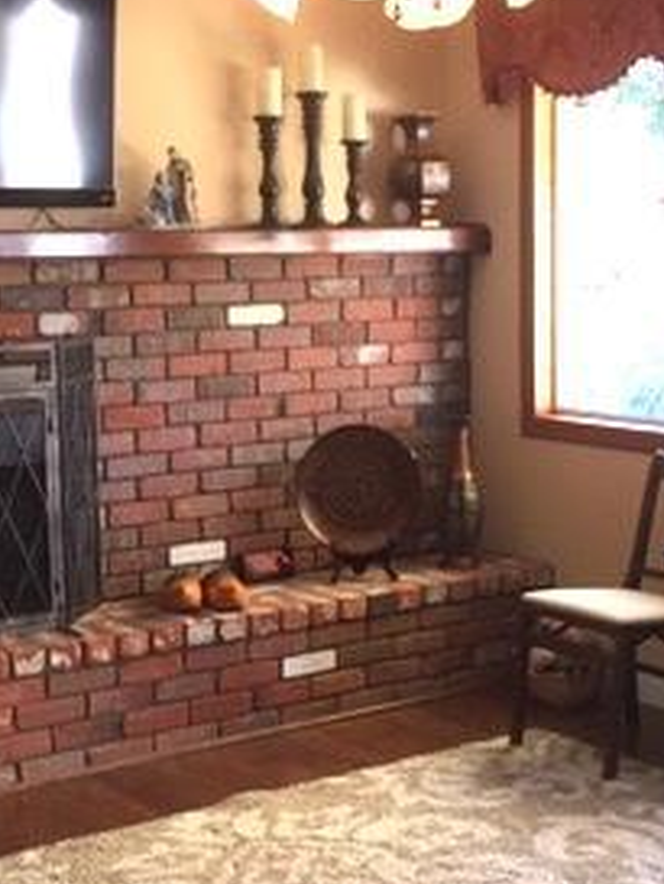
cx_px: 382
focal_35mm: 68
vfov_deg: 28.5
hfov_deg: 21.6
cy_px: 466
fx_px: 1738
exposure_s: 1/30
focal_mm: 4.15
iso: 32
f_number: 2.2
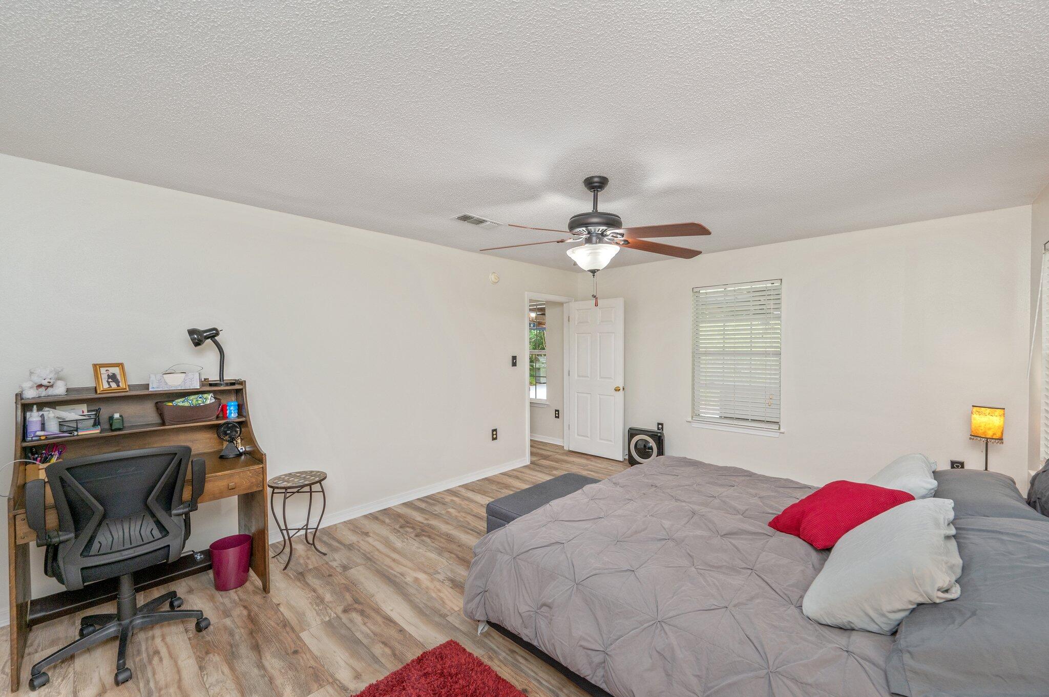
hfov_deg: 104.3
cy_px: 348
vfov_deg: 81.1
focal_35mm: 14
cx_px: 524
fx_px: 408
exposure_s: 1/30
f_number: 9
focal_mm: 14
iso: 320
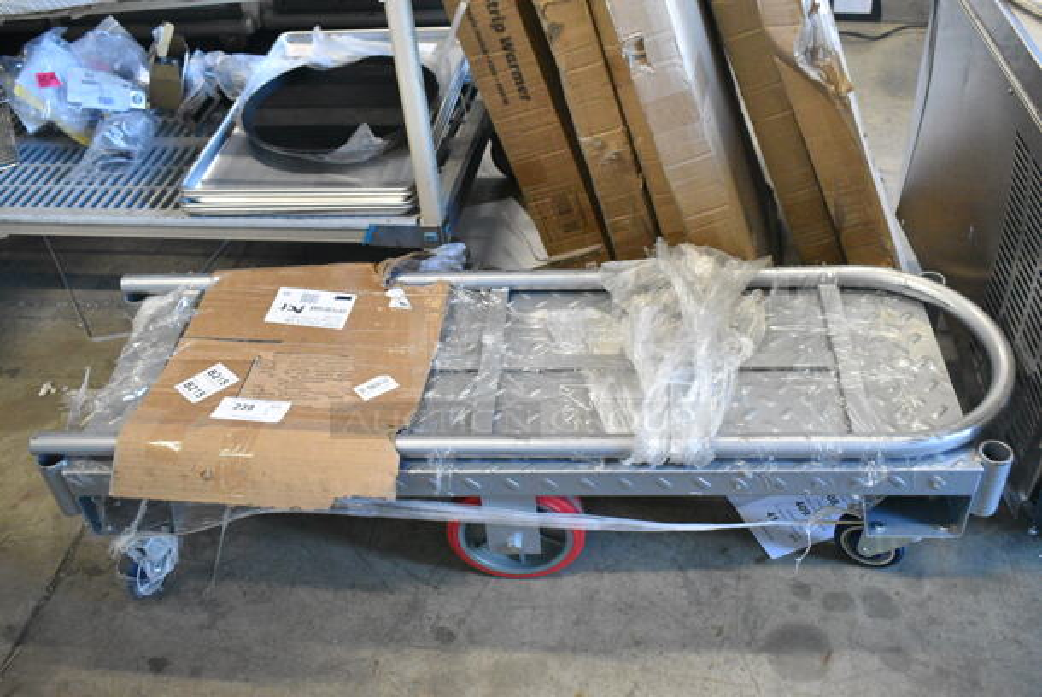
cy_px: 348
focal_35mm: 36
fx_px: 1043
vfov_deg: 37.0
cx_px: 521
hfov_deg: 53.1
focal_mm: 24
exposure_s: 1/160
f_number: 6.3
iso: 6400
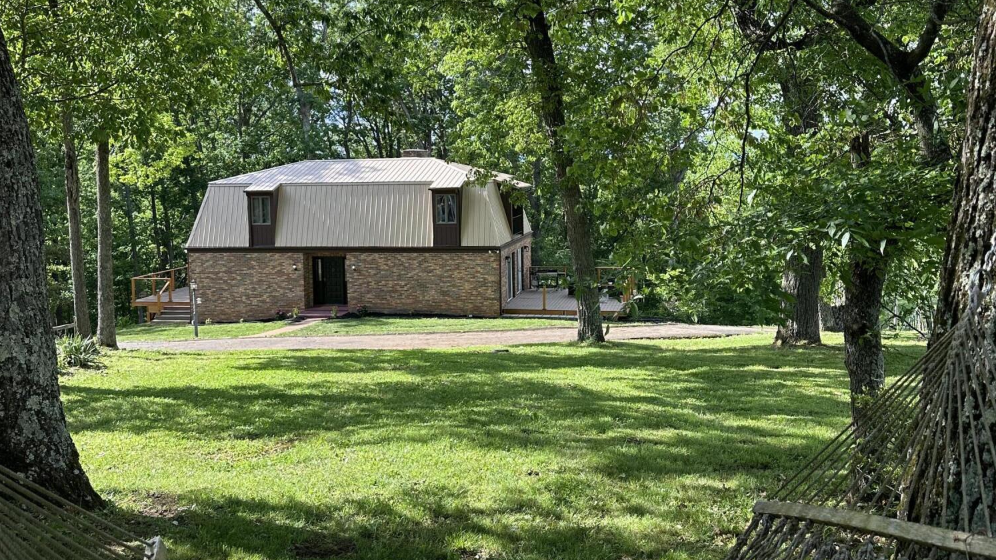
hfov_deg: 56.6
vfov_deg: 33.5
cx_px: 498
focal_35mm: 35
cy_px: 211
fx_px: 924
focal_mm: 6.86
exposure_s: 1/829
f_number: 1.78
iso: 80
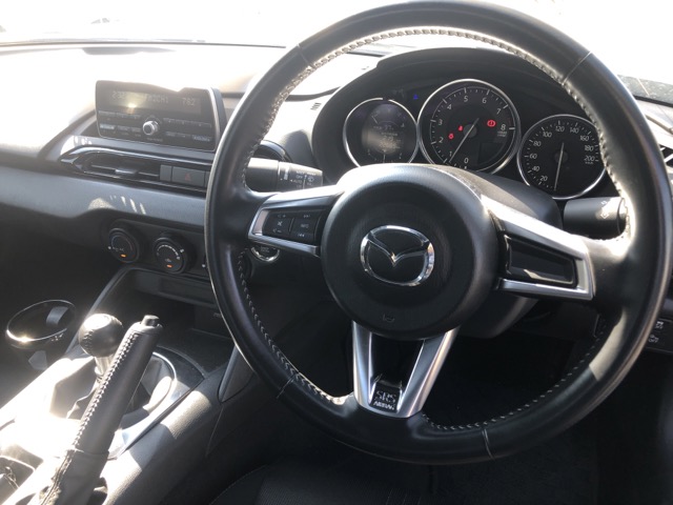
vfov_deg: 49.7
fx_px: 544
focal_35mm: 28
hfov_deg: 63.4
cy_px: 252
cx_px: 336
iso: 40
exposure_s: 1/120
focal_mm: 3.99
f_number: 1.8
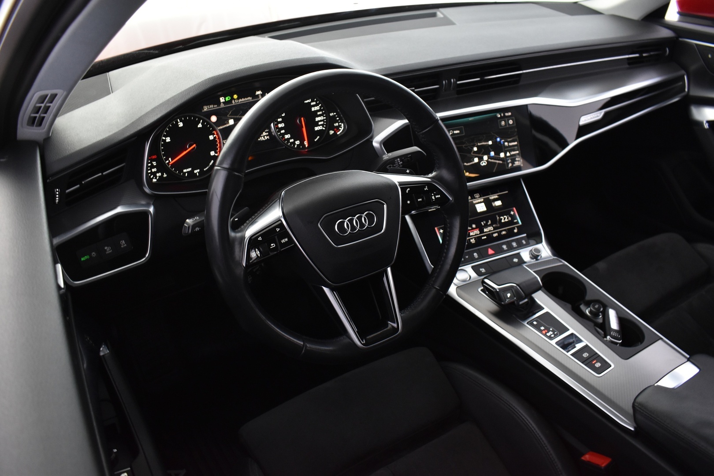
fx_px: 595
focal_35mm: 30
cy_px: 238
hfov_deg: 61.9
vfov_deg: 43.6
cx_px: 357
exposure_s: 1/13
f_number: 5
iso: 1250
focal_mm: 20
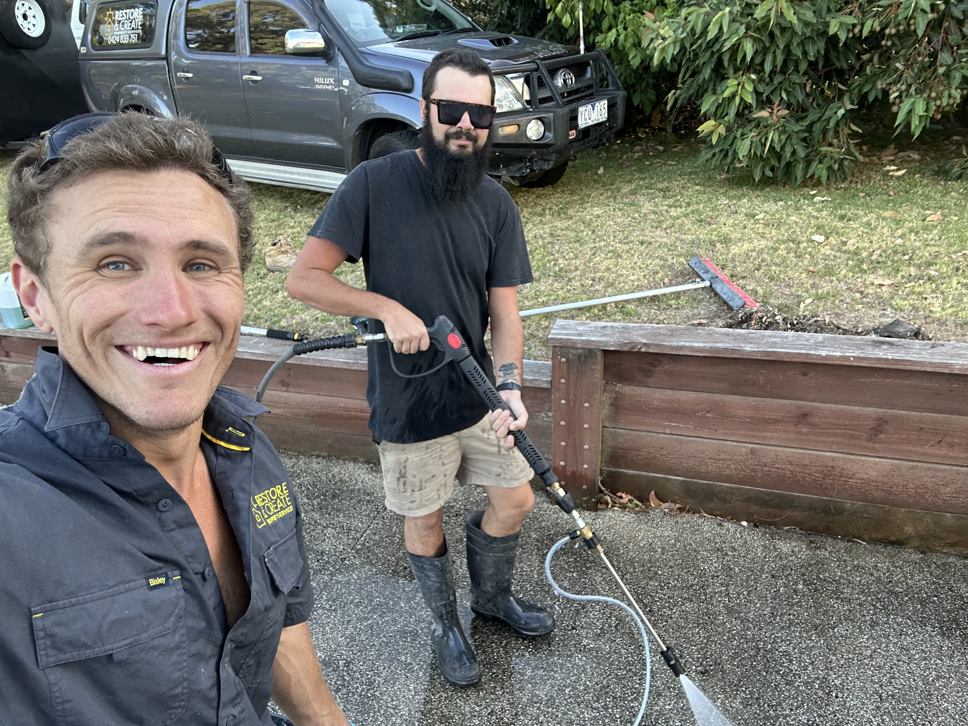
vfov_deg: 58.9
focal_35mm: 23
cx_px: 484
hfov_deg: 73.9
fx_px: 643
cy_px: 363
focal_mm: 2.69
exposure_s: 1/121
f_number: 1.9
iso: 40
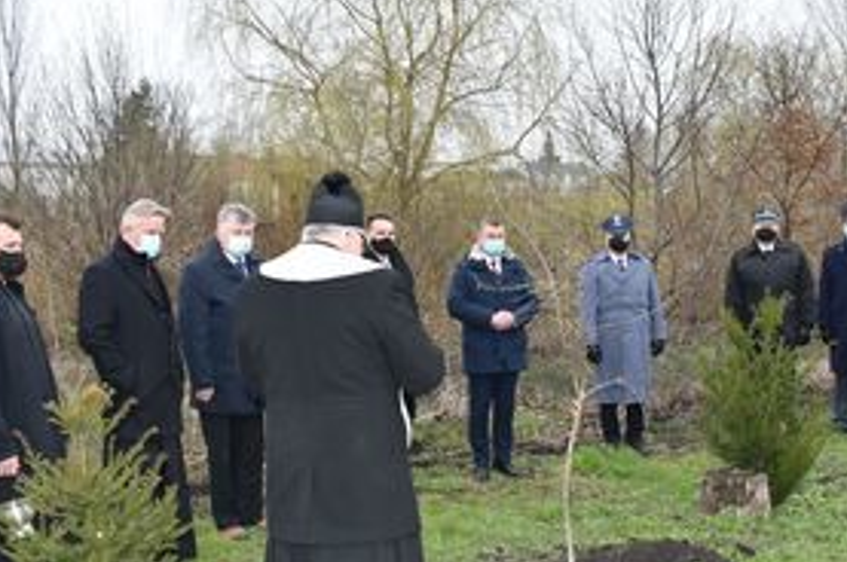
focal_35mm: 41
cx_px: 468
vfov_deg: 32.4
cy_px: 357
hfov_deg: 47.4
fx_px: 963
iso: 720
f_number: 5.6
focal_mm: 18
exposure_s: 1/125
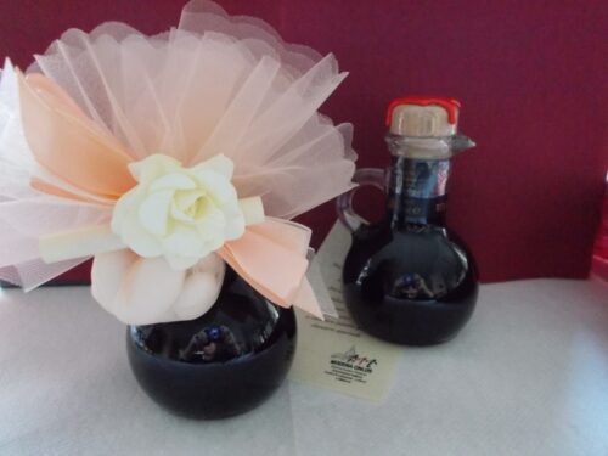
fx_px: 527
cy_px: 228
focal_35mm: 30
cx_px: 304
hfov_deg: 60.0
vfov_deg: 46.8
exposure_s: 1/25
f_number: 3.4
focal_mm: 5.3
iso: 800
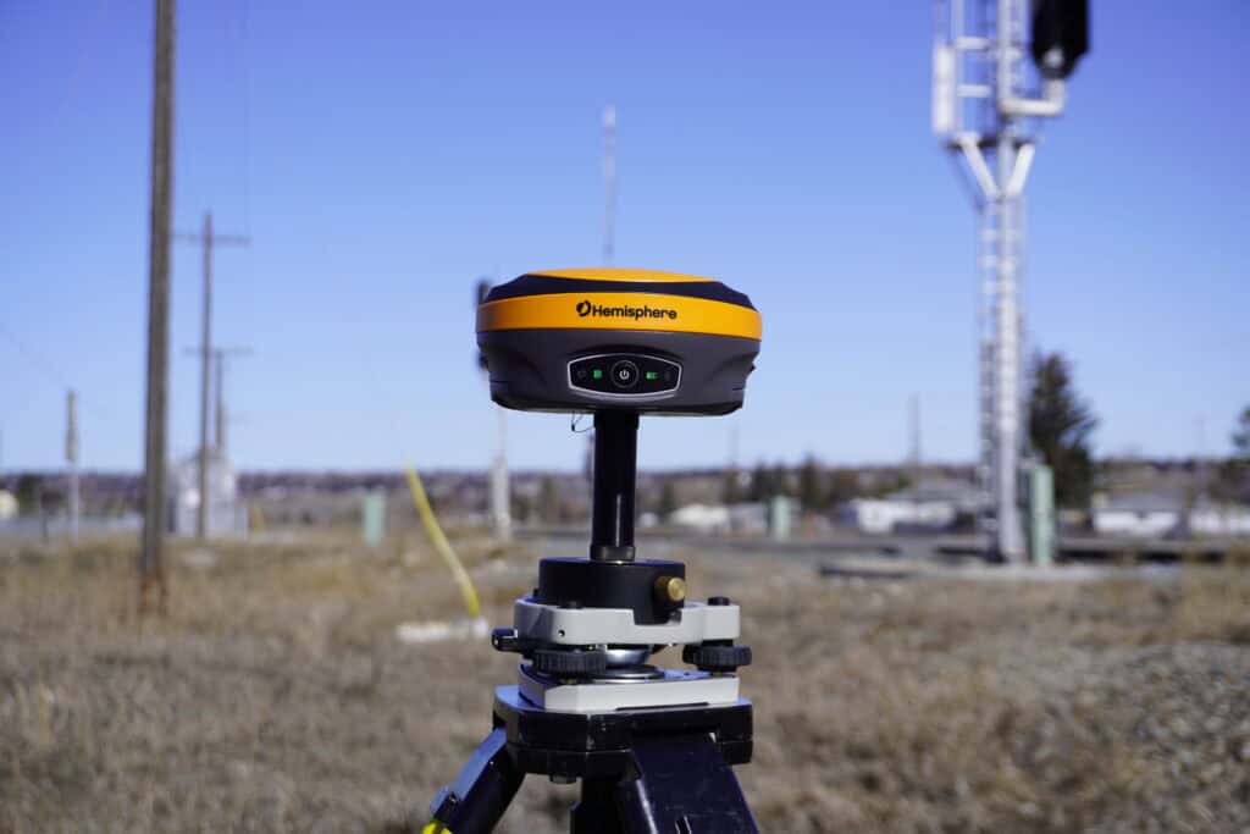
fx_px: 2083
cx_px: 625
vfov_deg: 22.6
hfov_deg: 33.4
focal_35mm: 60
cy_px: 417
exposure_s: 1/1000
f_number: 5.6
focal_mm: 40
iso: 100
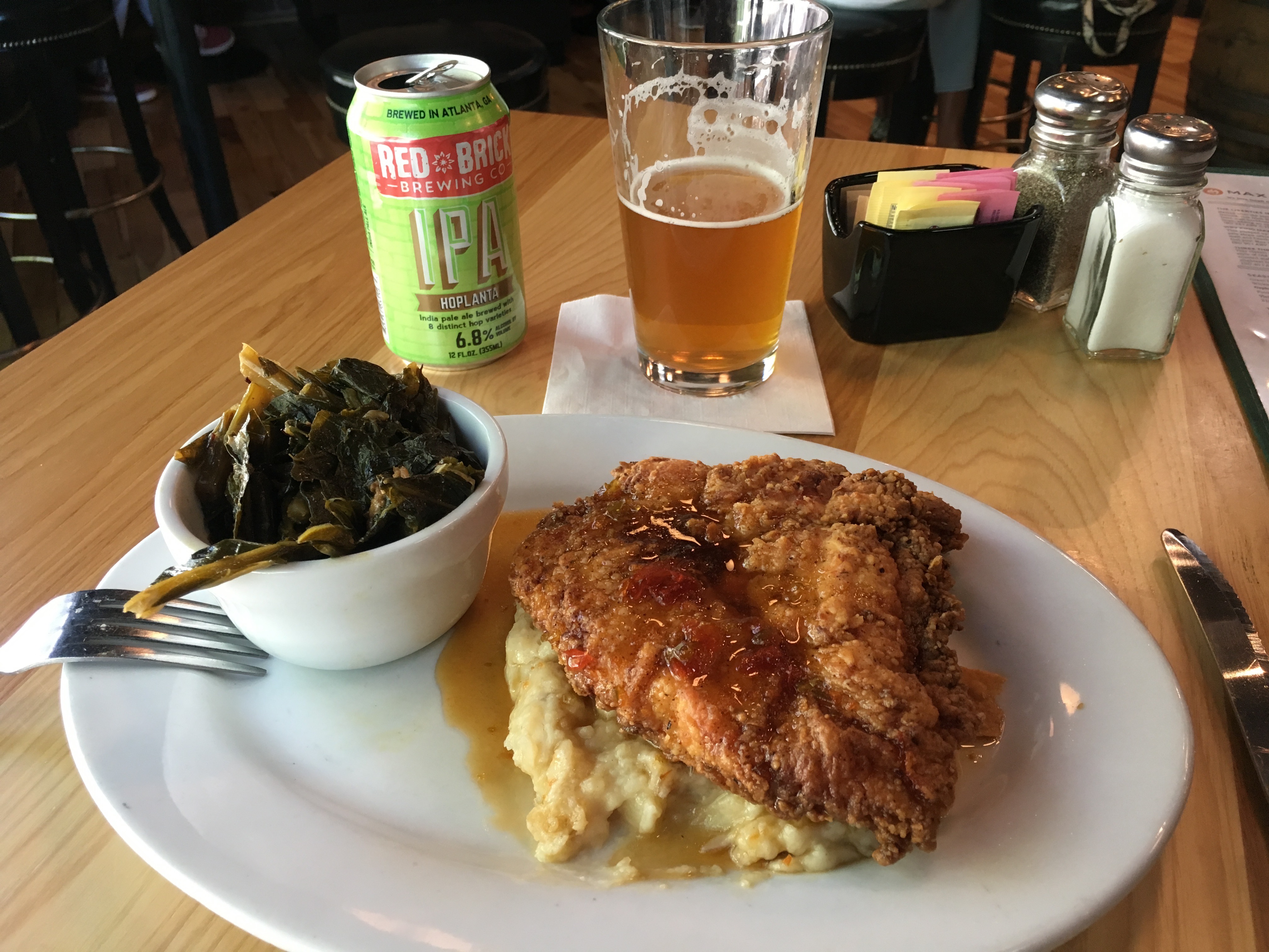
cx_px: 634
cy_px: 476
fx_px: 1063
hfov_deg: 61.7
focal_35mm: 29
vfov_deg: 48.2
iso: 100
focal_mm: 4.15
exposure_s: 1/30
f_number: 2.2
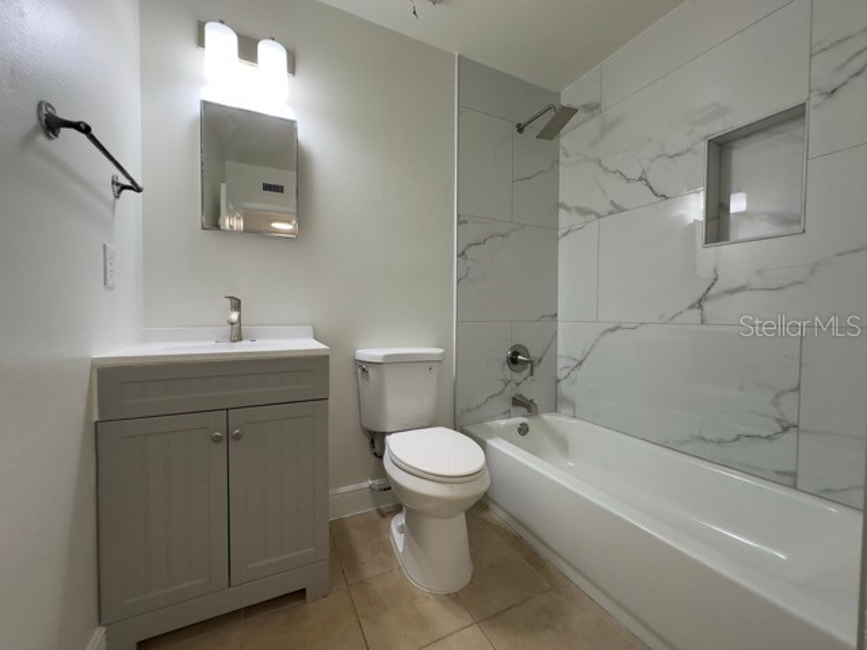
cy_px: 325
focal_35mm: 14
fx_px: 351
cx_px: 434
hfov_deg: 102.1
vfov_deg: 85.7
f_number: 2.2
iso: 200
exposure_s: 1/120
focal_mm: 2.22
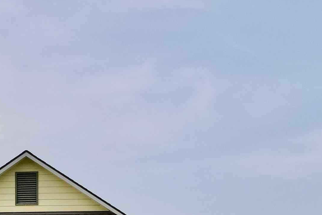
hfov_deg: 27.0
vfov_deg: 17.5
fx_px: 635
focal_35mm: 71
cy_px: 308
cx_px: 6
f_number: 2.8
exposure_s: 1/1000
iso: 110
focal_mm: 4.5
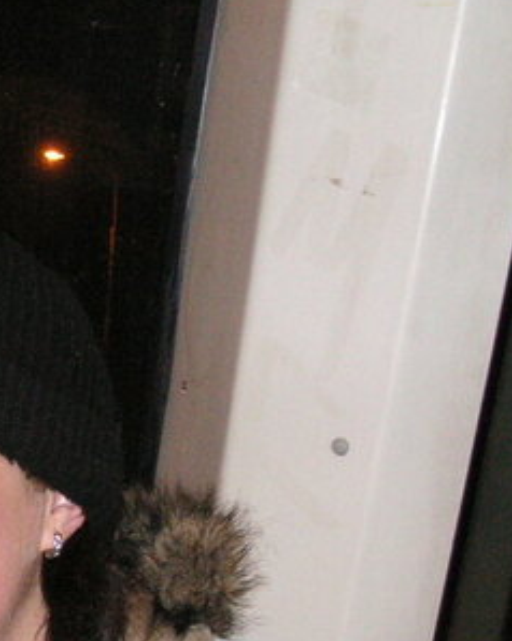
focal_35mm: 97
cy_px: 514
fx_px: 1839
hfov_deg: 15.6
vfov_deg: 19.6
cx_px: 19
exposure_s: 1/45
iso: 160
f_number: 2.8
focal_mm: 6.1
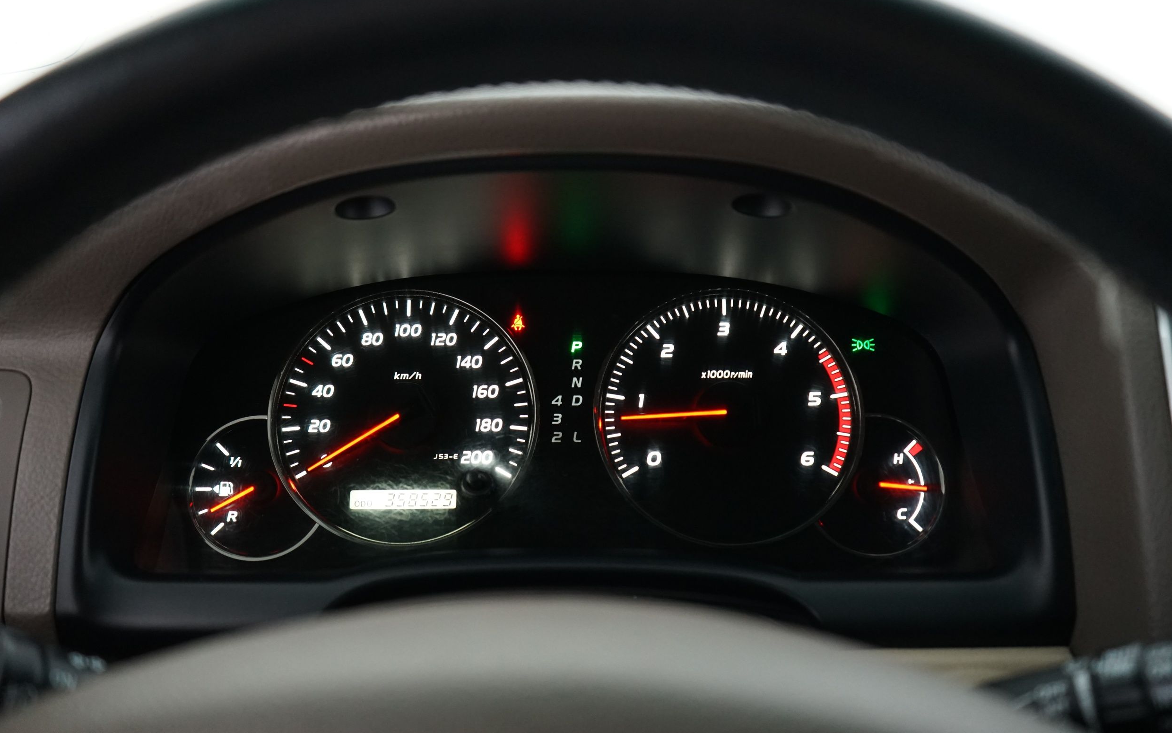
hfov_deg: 52.7
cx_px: 582
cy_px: 351
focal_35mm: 37
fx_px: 1182
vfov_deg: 34.4
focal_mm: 36
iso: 2000
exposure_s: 1/30
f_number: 4
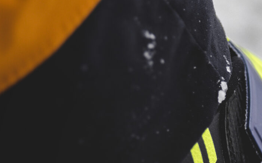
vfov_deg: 2.7
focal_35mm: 488
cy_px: 171
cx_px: 156
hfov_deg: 4.3
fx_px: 3484
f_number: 2.8
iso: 200
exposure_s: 1/1000
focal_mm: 132
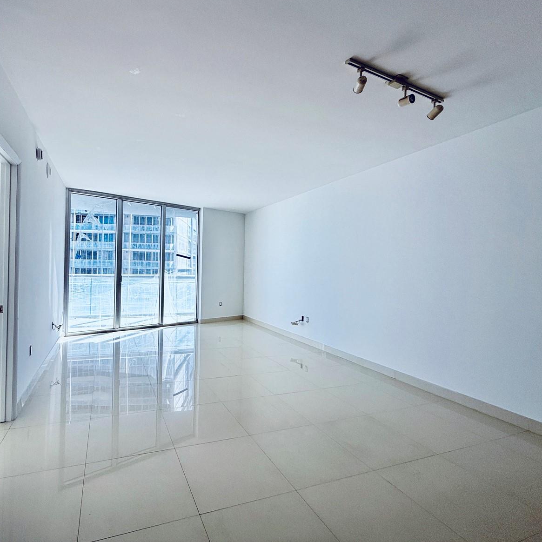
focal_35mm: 17
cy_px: 266
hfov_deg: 82.4
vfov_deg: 84.0
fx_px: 301
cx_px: 205
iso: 50
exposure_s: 1/383
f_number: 2.2
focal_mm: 2.22
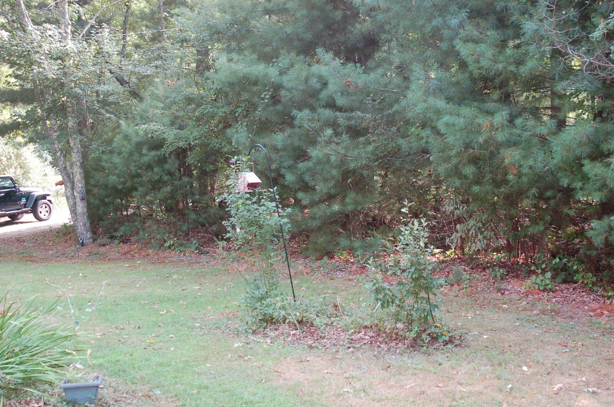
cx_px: 307
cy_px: 204
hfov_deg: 46.5
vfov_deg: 31.8
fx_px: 715
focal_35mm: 42
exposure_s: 1/100
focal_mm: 28
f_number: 5
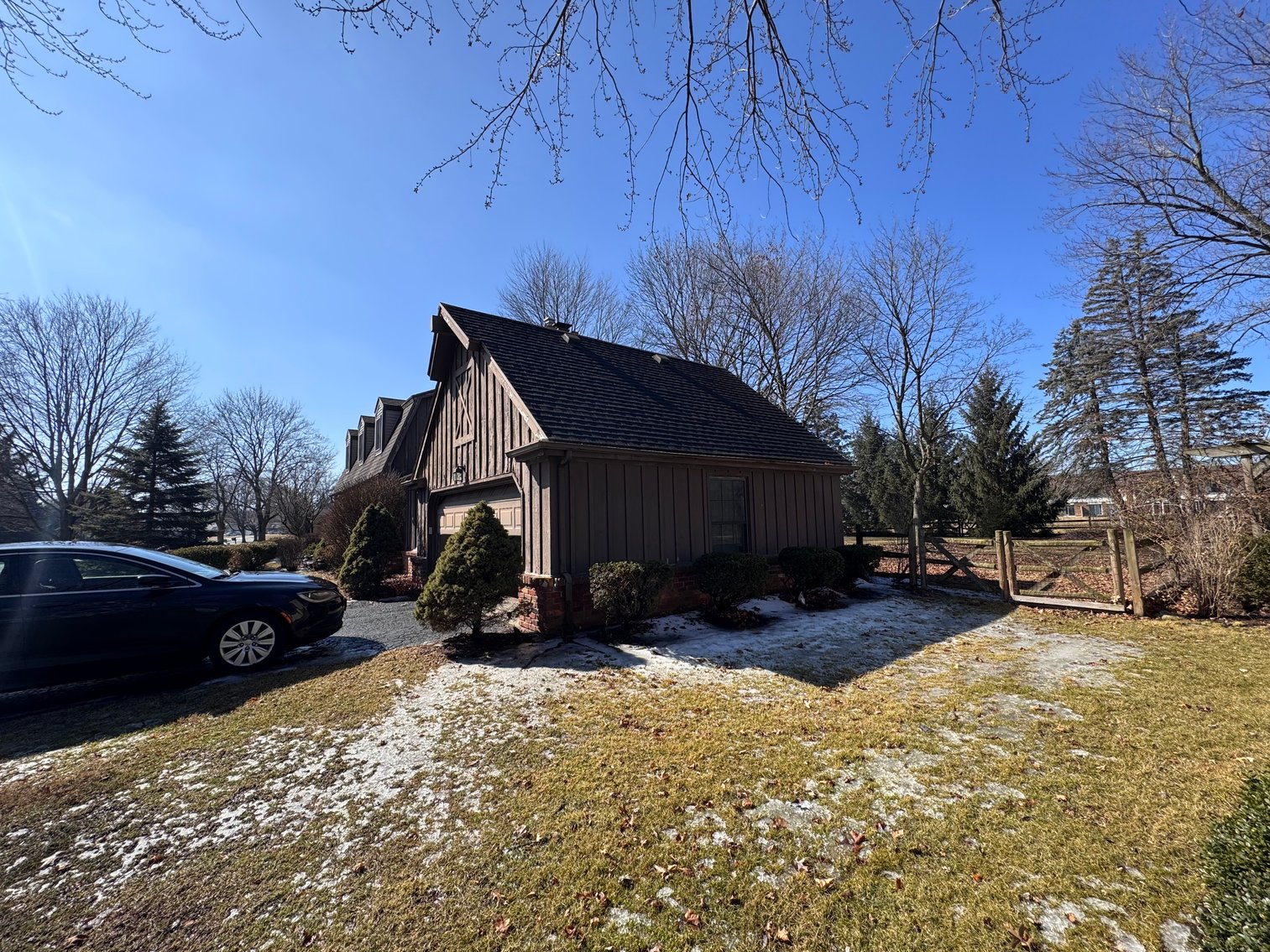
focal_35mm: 14
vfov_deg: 85.7
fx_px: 514
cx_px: 635
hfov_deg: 102.1
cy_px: 476
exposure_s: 1/756
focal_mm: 2.22
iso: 40
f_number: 2.2
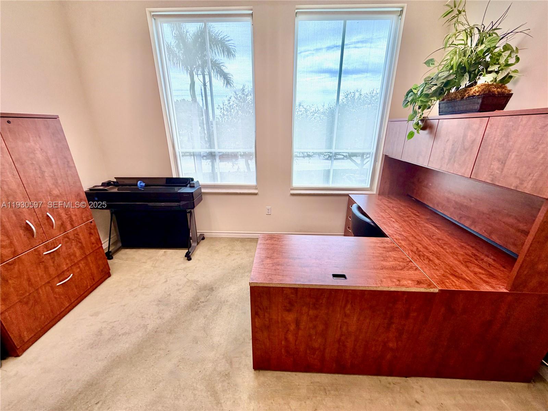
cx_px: 274
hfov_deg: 102.1
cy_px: 206
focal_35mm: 14
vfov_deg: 85.7
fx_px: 222
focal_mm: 2.22
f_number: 2.2
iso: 80
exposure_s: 1/120
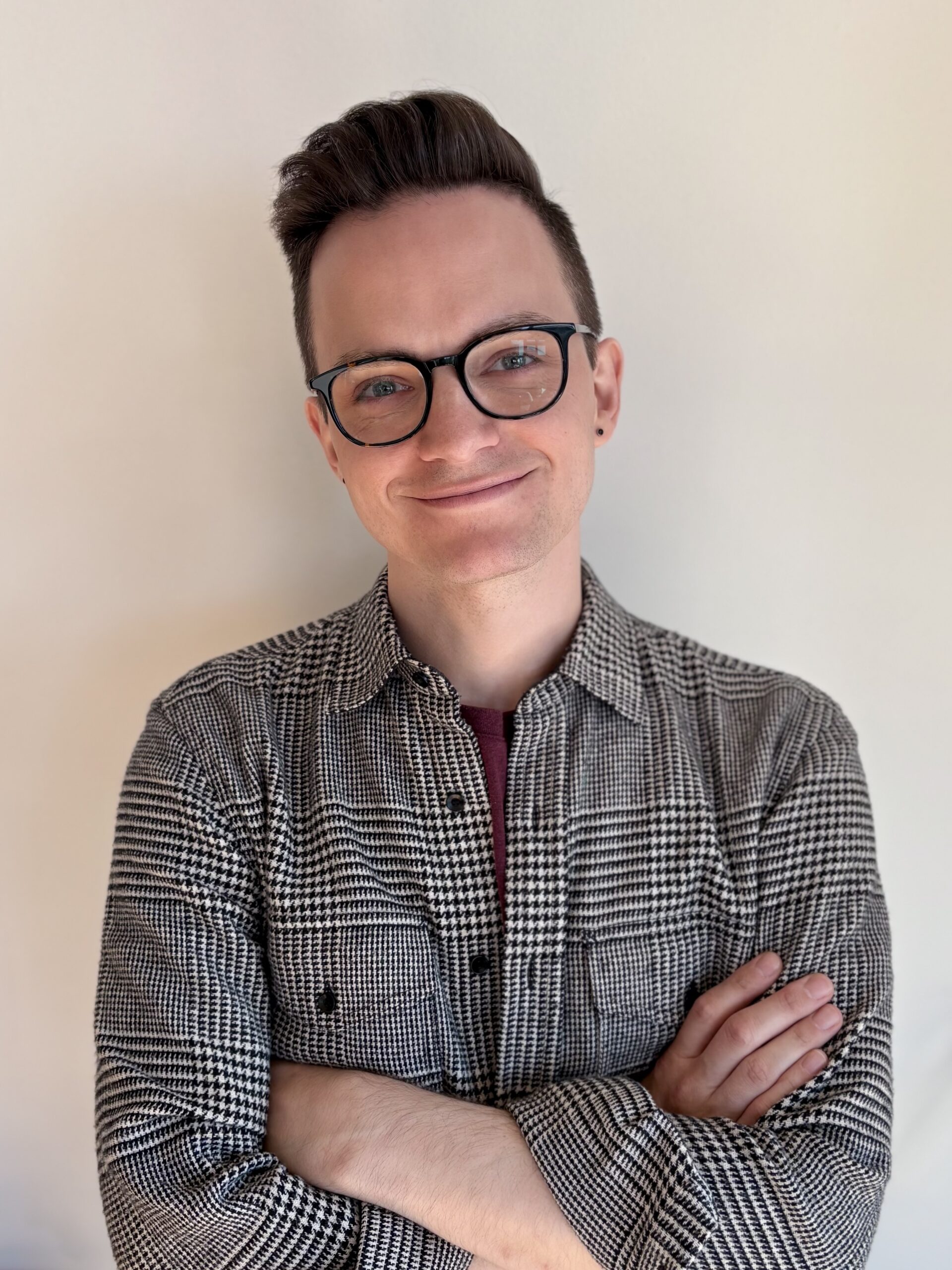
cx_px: 476
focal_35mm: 26
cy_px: 635
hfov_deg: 53.1
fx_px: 953
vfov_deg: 67.3
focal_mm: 5.96
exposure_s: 1/120
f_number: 1.6
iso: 32
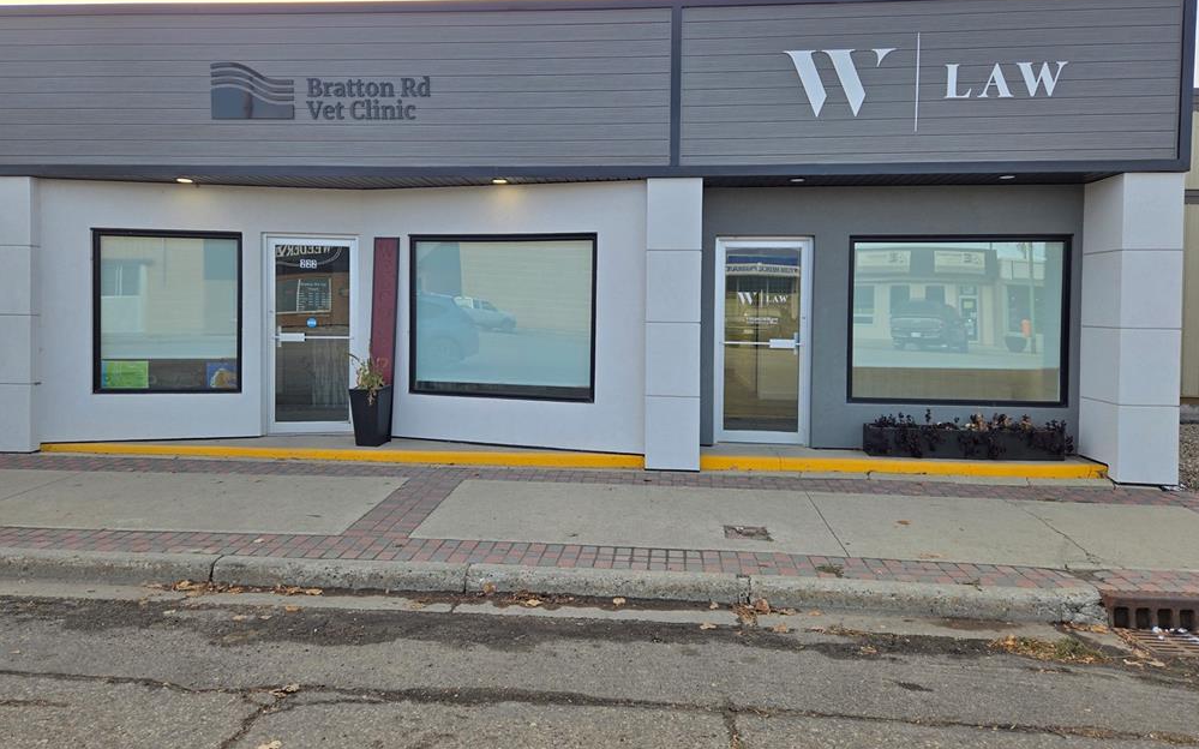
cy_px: 328
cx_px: 594
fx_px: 817
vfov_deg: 49.1
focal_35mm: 25
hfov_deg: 72.6
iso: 25
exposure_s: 1/777
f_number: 1.8
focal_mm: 5.4
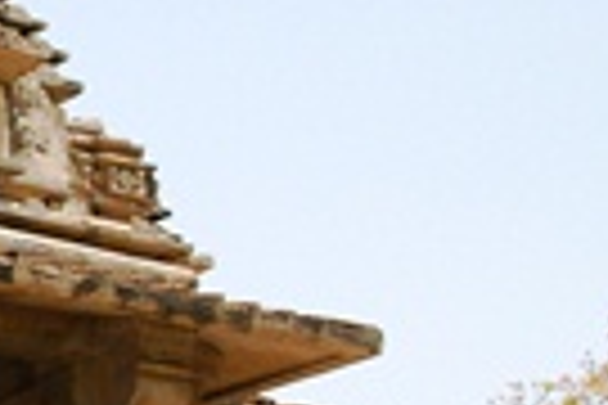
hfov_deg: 8.8
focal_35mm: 227
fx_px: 3833
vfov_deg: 6.0
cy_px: 306
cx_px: -419
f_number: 10
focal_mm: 32
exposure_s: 1/250
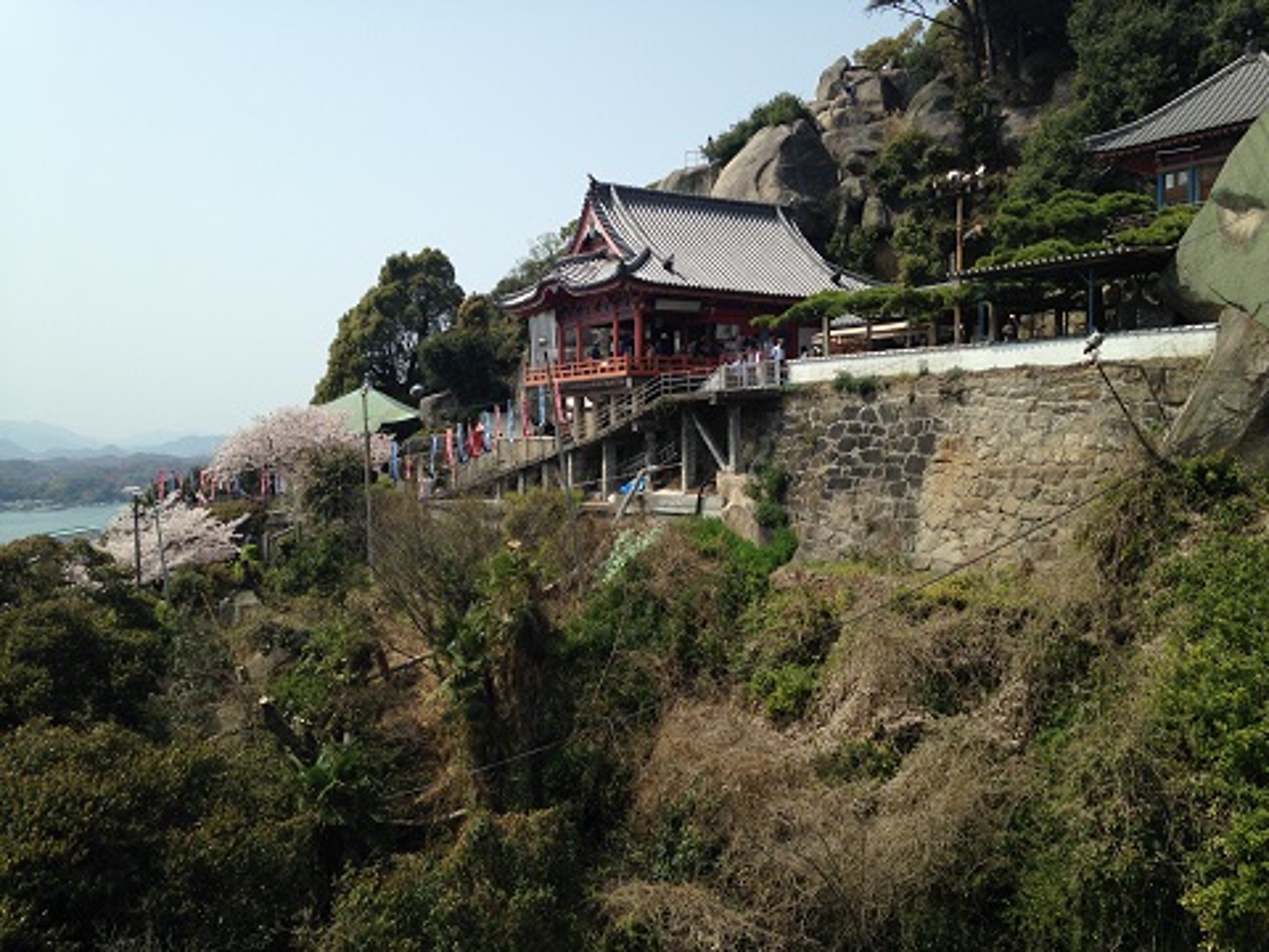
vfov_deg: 42.9
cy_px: 476
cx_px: 634
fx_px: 1210
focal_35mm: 33
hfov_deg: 55.4
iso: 50
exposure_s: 1/1869
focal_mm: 4.12
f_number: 2.4
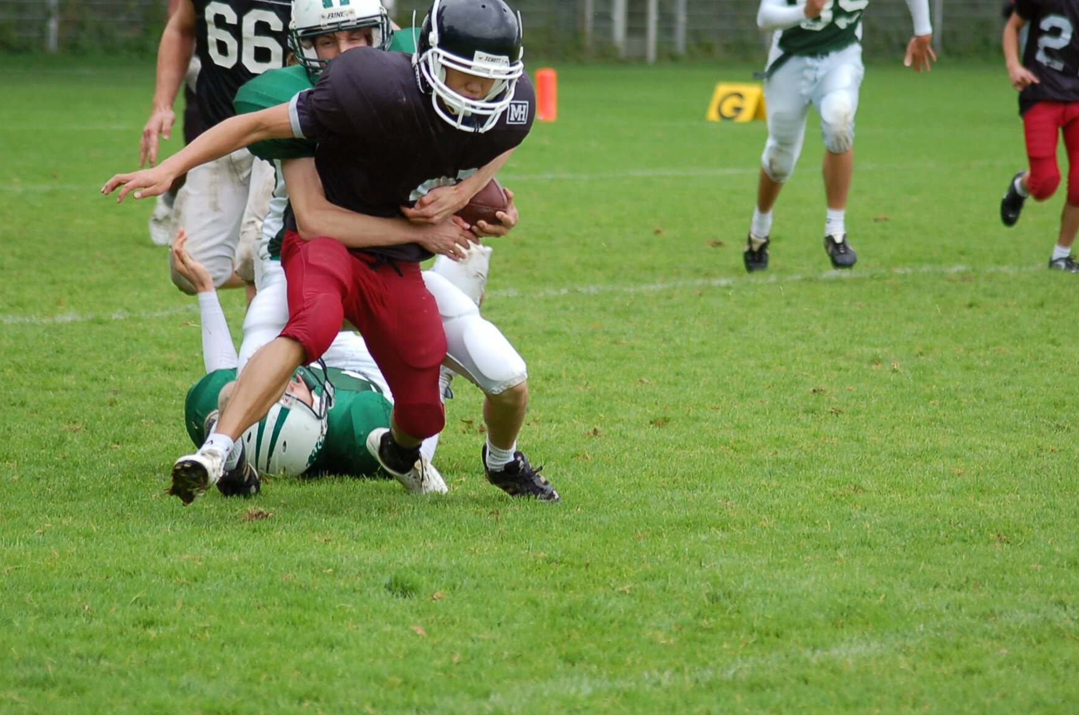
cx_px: 557
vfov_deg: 6.1
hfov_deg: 9.1
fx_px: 6761
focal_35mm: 226
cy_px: 277
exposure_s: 1/800
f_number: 4.2
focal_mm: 120
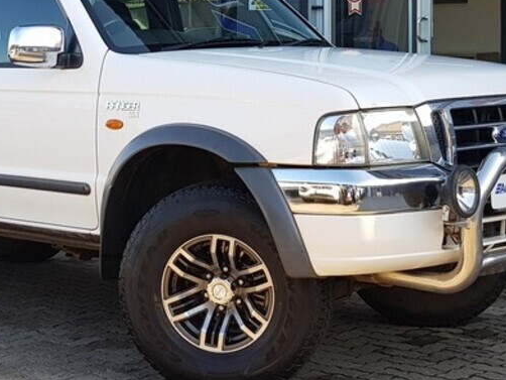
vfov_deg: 26.8
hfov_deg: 35.4
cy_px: 51
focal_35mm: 53
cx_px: 131
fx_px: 775
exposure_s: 1/323
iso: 40
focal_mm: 4.3
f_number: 1.7
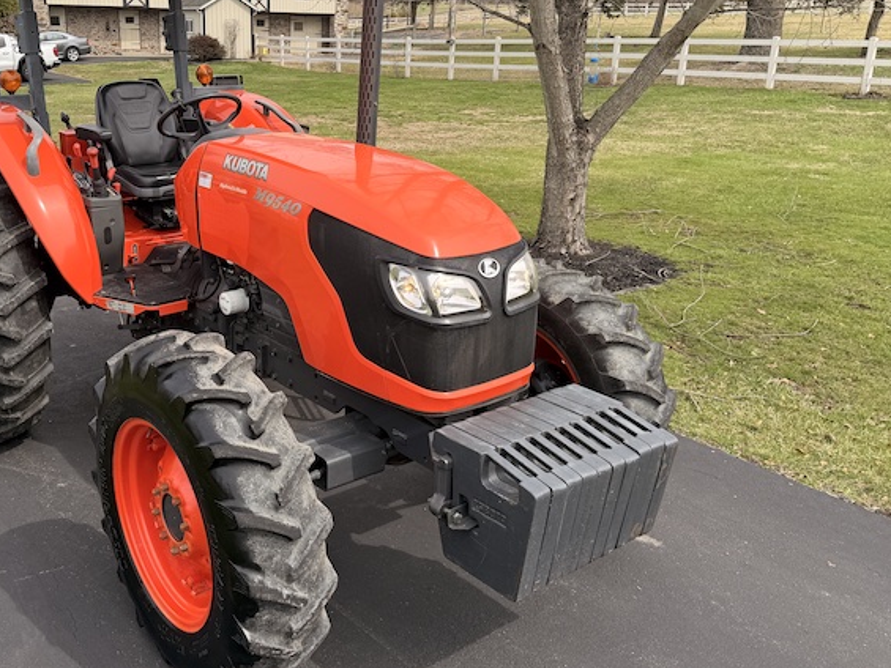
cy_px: 282
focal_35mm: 34
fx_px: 875
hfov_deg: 53.1
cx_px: 314
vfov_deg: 41.7
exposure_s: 1/2232
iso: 80
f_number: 1.78
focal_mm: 6.76
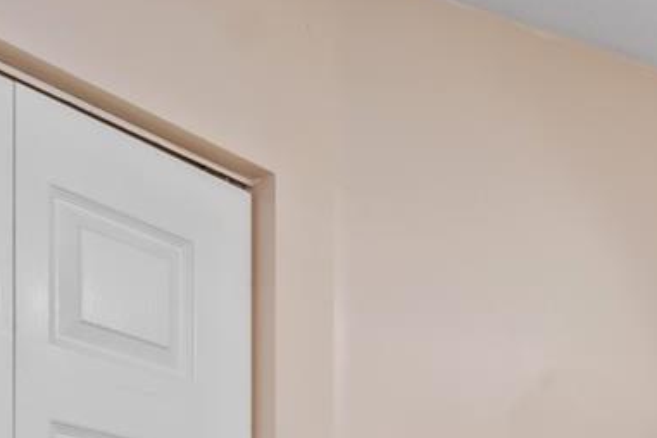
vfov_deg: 18.7
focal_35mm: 63
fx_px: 1150
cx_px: 736
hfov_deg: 28.7
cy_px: 681
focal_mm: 10
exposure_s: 1/1.67
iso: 250
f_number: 9
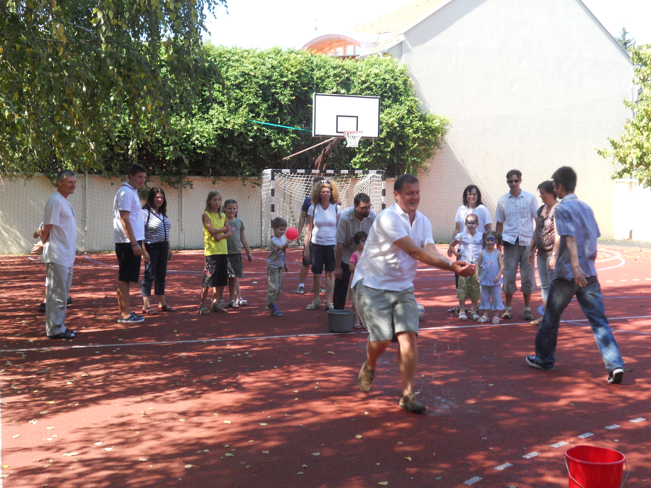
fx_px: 865
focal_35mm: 46
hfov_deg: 41.2
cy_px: 244
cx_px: 326
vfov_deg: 31.5
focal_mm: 8.2
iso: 80
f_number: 4.3
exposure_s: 1/125
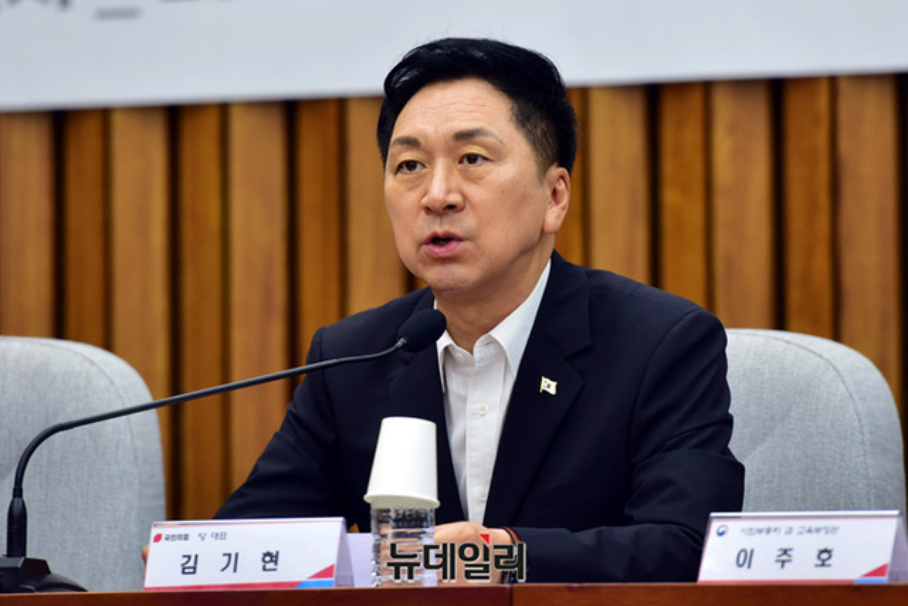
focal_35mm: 200
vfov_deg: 6.9
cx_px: 454
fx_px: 5045
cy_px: 303
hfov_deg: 10.3
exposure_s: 1/320
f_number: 4
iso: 720
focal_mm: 200
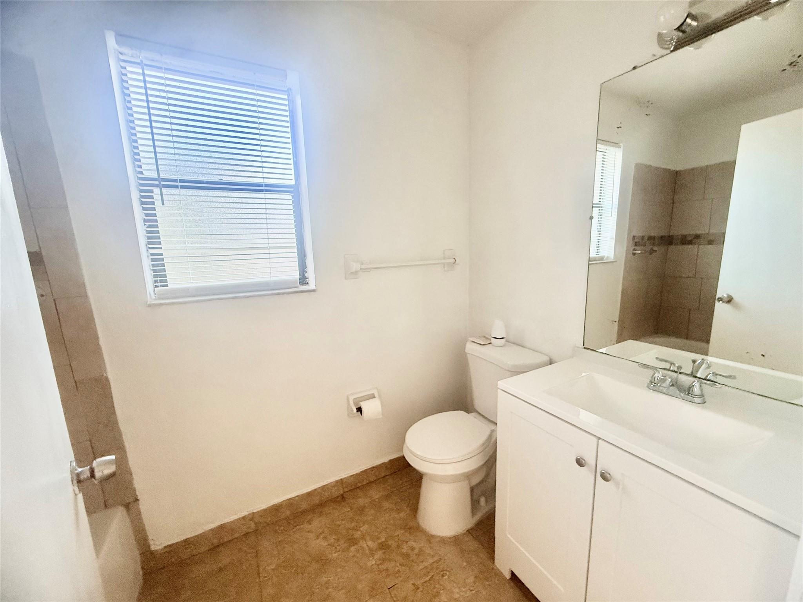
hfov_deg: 102.1
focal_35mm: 14
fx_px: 325
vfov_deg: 85.7
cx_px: 402
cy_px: 301
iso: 320
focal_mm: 2.22
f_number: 2.2
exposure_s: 1/99
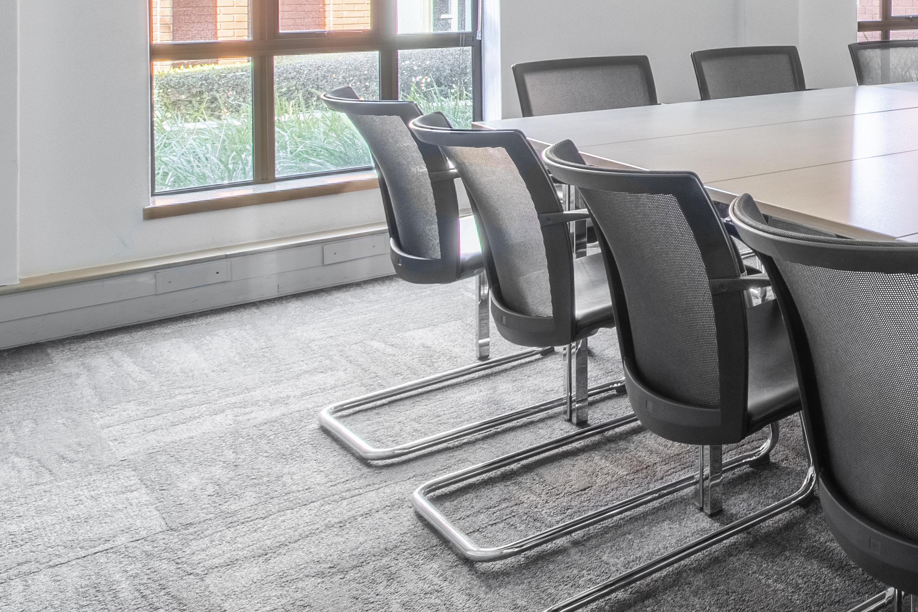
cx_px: 1147
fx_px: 1045
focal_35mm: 41
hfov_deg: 35.3
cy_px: -12
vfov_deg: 30.2
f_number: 16
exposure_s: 1/250
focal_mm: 16
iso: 500
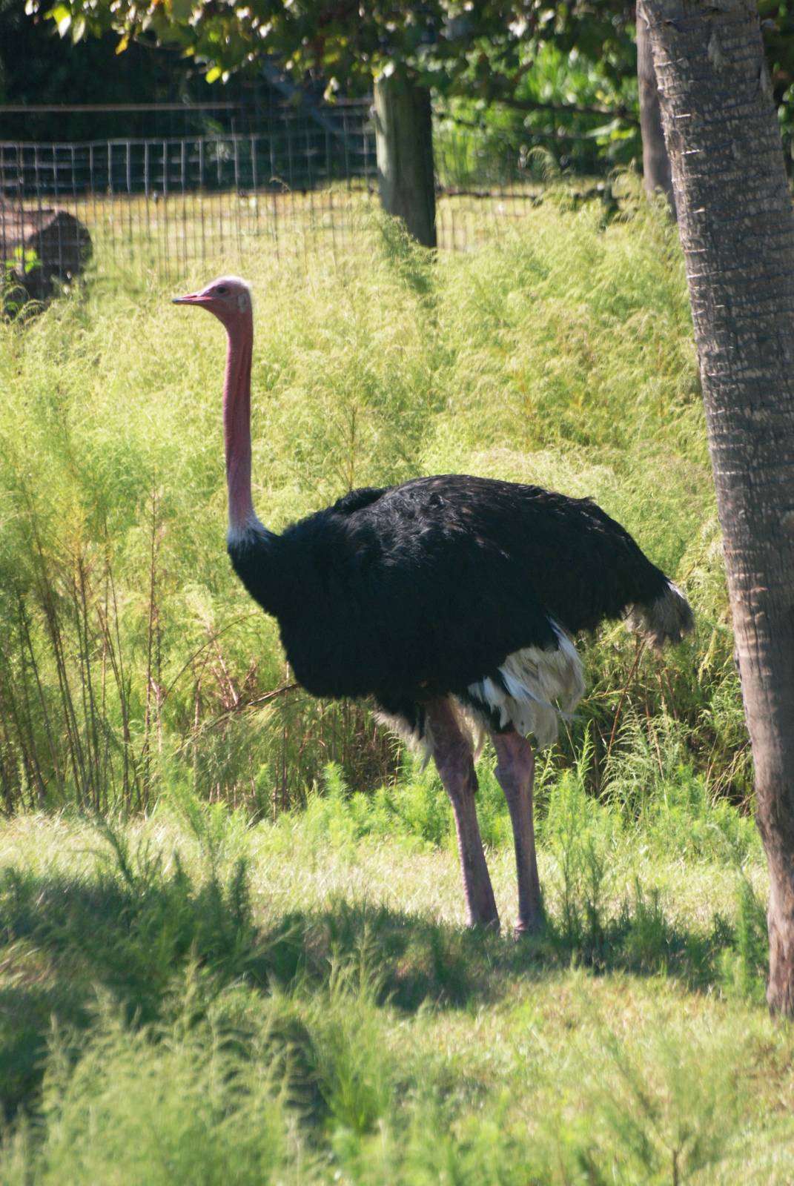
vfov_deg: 5.1
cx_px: 397
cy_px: 593
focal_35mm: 405
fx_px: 13360
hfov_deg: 3.4
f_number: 5.6
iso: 400
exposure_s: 1/500
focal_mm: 270
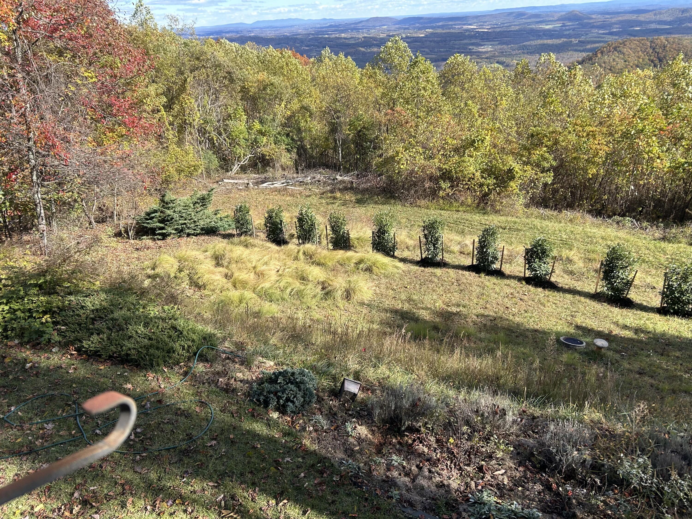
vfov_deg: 53.1
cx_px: 346
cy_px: 260
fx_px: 520
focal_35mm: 26
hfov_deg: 67.3
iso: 50
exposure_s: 1/1266
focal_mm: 5.7
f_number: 1.5
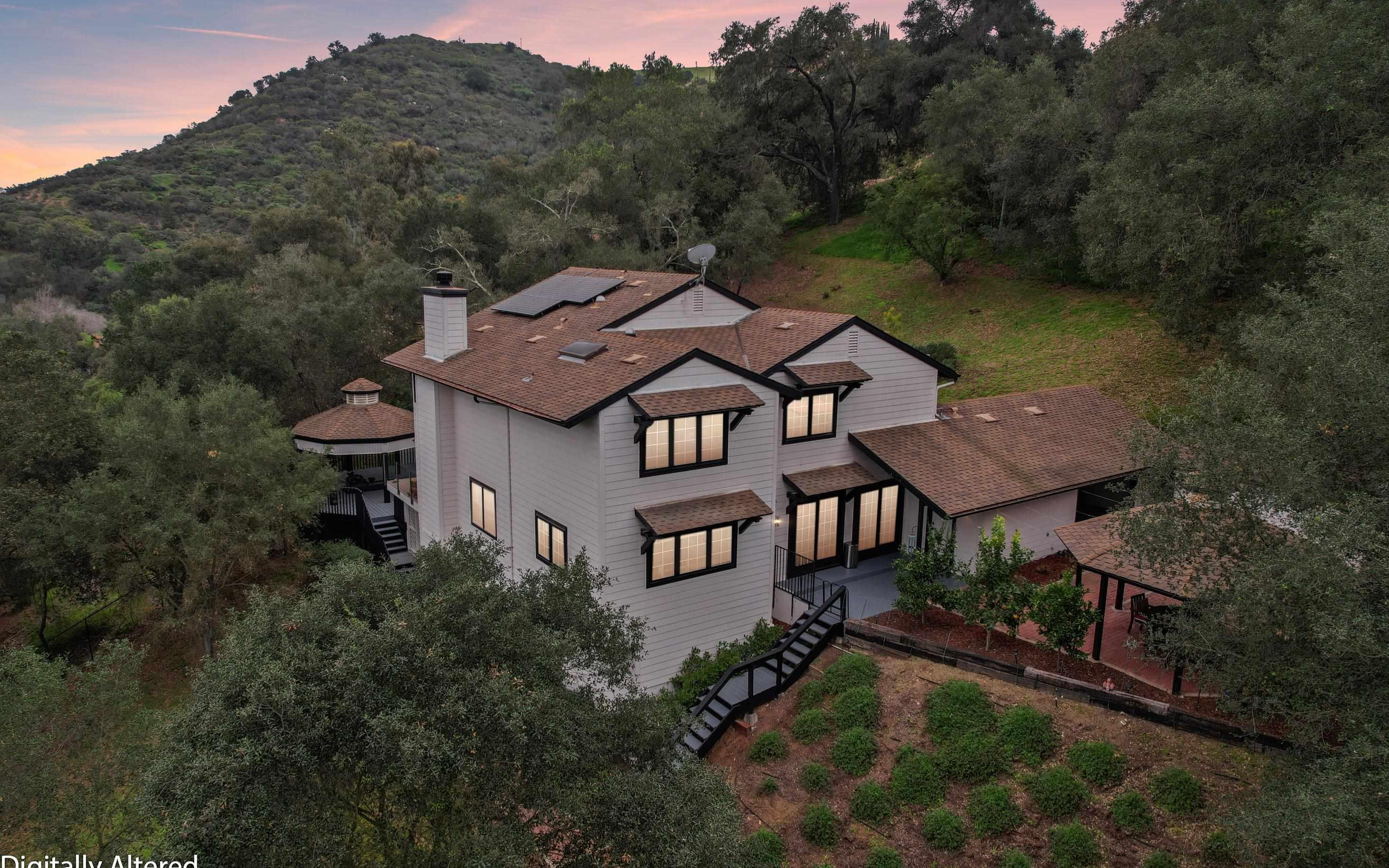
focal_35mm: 23
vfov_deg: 53.0
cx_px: 681
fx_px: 871
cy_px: 440
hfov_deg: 77.2
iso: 110
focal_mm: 8.4
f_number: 2.8
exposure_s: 1/120
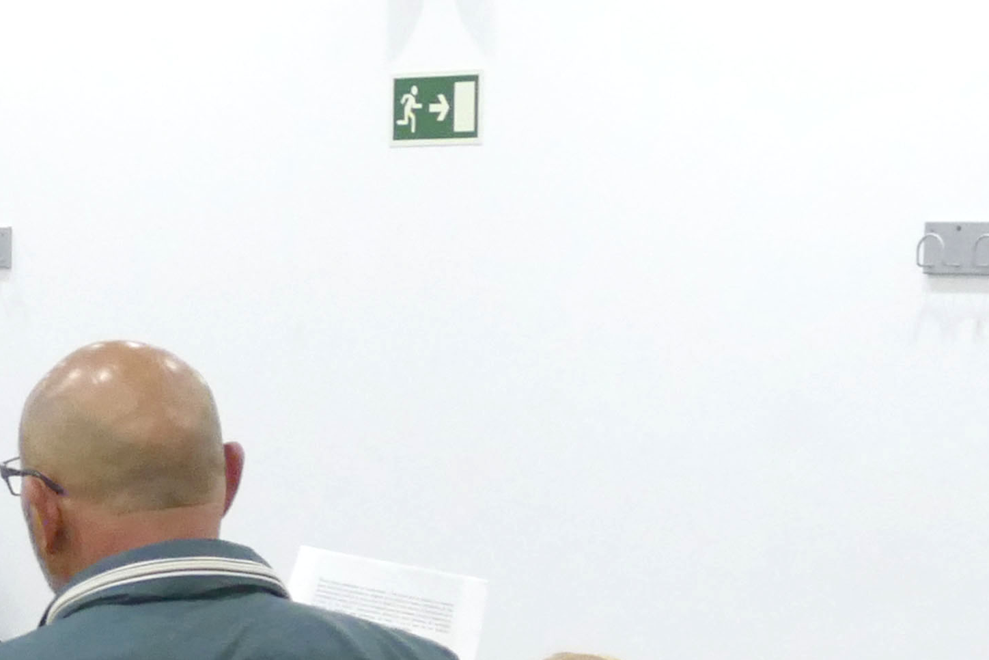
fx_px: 3737
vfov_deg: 9.7
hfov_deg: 13.4
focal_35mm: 136
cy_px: 1060
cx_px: -833
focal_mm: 13.16
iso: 1000
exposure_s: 1/80
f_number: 3.1
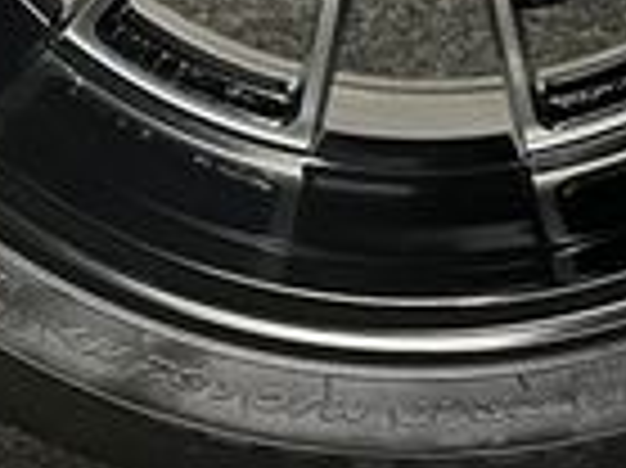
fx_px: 2168
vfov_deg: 11.3
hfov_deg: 16.4
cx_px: 437
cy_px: -432
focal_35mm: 120
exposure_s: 1/50
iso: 200
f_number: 1.6
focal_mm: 5.1
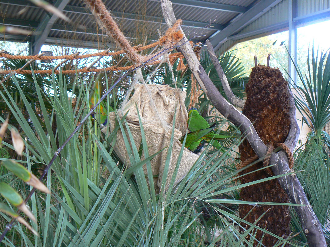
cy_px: 124
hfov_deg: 31.7
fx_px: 582
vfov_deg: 24.0
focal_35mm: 61
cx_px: 165
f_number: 3.2
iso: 100
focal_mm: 10.2
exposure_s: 1/30
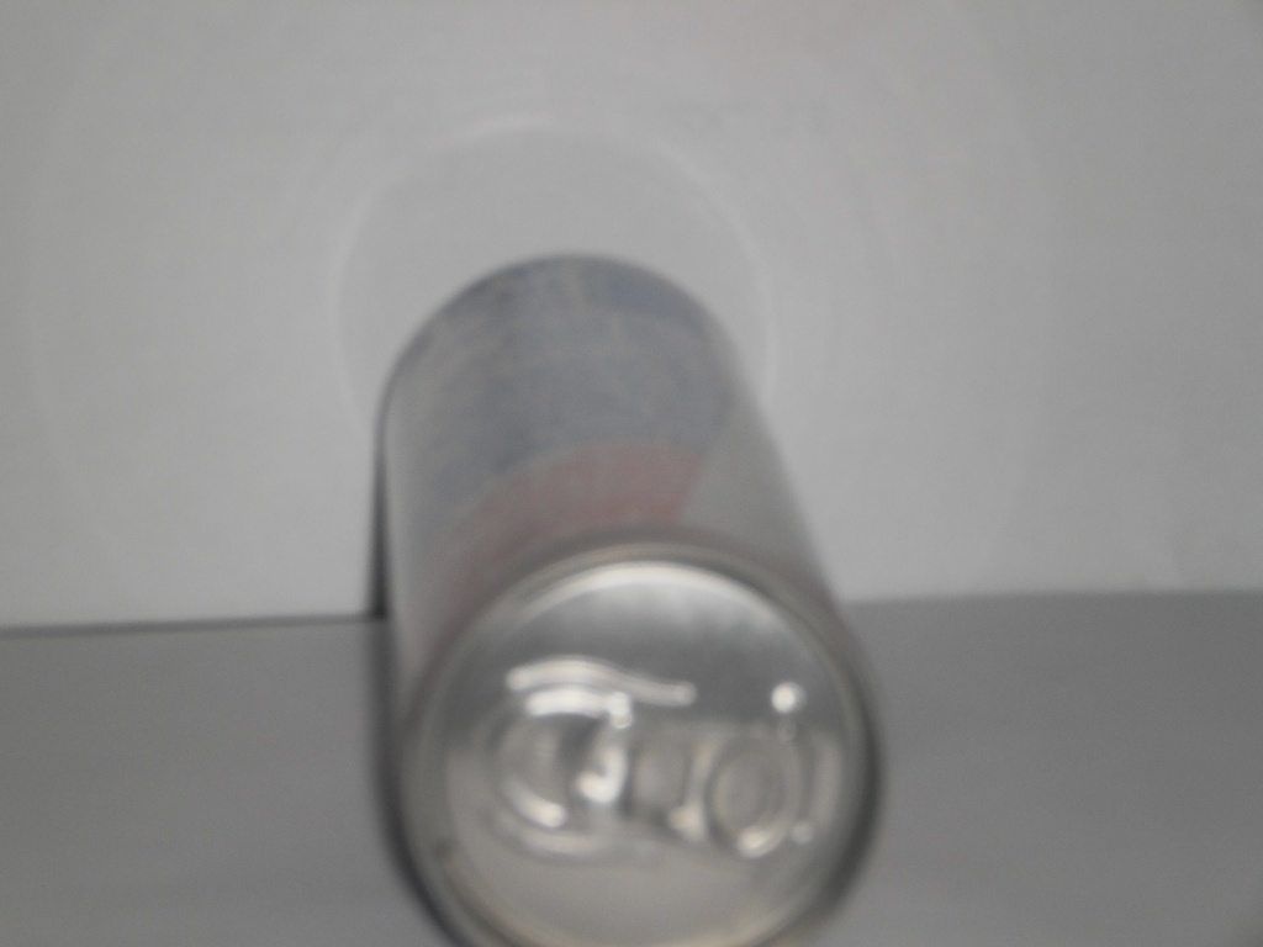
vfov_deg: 13.7
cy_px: 474
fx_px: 3940
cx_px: 632
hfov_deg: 18.2
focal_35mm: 108
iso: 125
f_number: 5.9
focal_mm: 18.9
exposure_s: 1/100
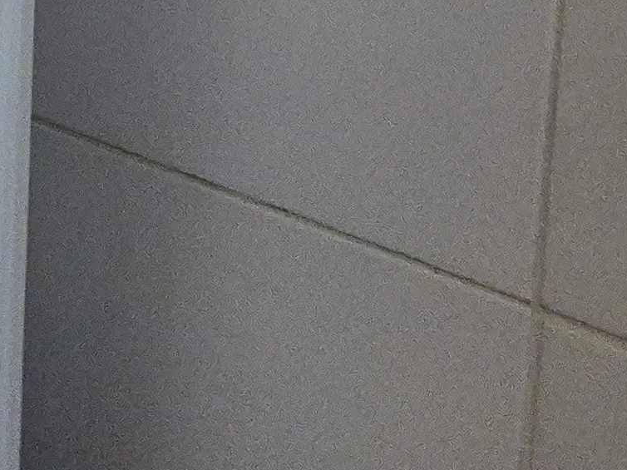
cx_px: -441
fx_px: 1249
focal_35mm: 69
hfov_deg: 21.1
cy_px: -366
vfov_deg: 17.5
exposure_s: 1/60
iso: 640
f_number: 2.2
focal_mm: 2.2
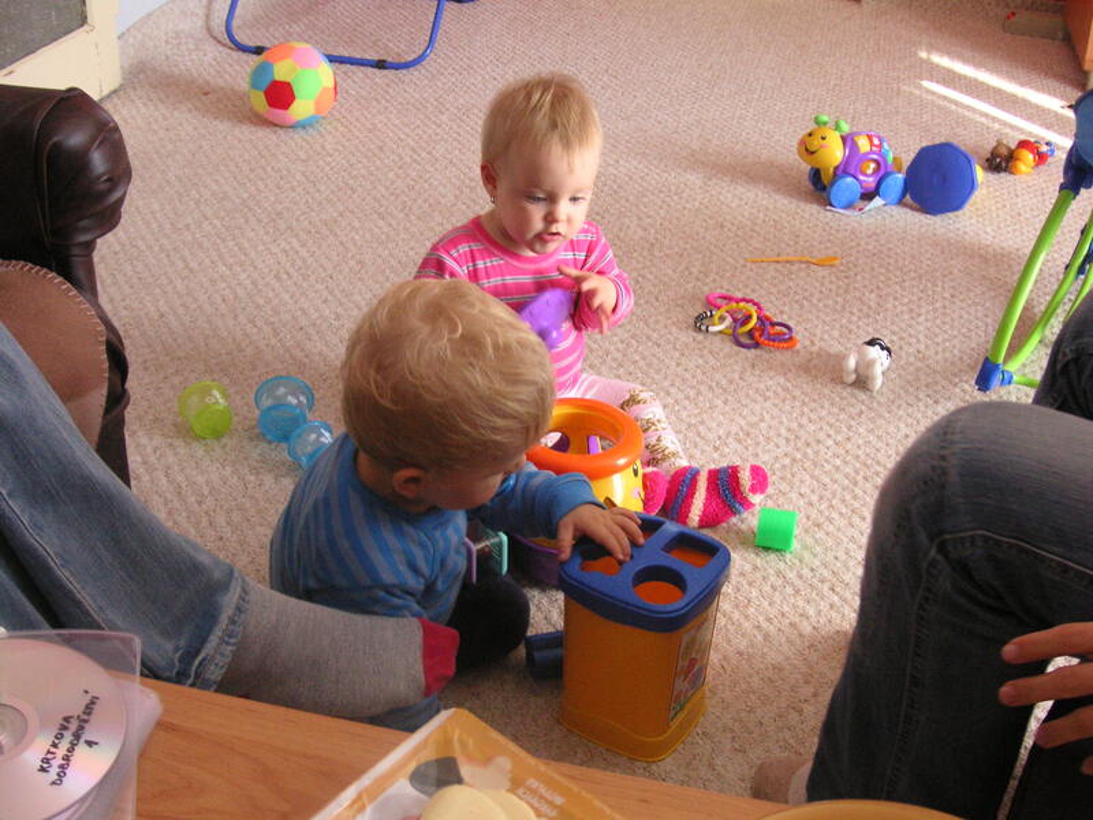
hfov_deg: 42.9
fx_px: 1389
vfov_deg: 32.9
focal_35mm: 44
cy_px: 410
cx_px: 546
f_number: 3.1
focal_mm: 7.3
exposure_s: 1/45
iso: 125
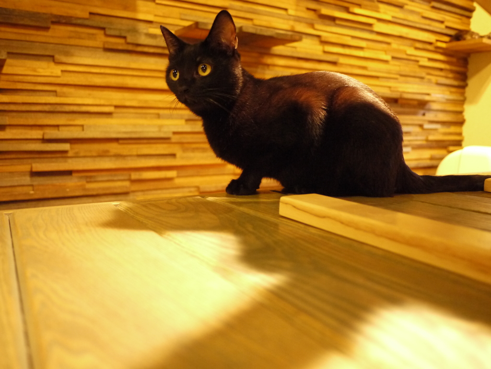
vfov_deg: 49.7
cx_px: 246
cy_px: 184
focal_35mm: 28
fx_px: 397
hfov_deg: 63.4
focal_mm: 14
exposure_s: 1/15
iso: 1000
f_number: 2.5
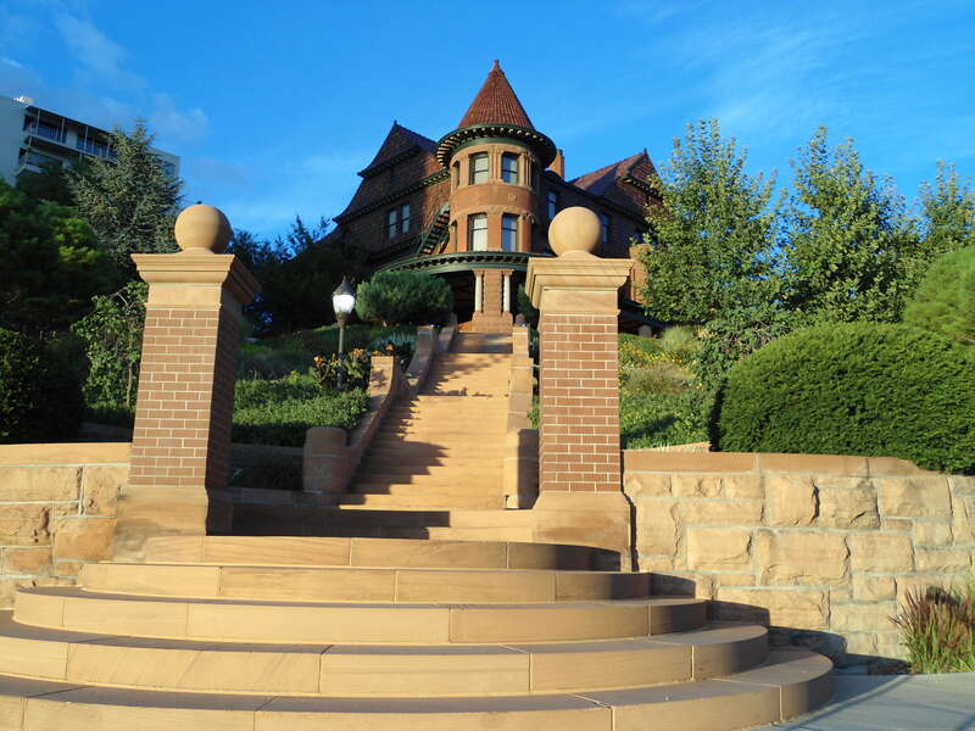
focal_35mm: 31
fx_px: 873
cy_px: 366
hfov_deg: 58.4
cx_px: 488
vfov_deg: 45.4
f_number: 3
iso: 80
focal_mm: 5.6
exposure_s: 1/160
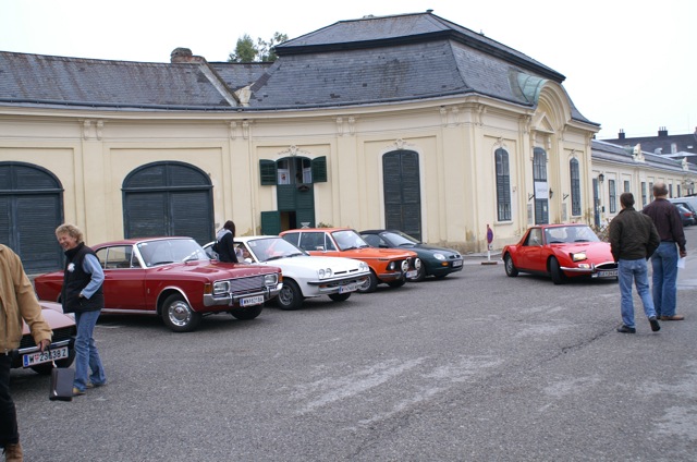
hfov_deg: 49.6
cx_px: 348
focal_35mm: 39
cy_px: 231
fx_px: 754
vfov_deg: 34.1
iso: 100
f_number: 5
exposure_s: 1/50
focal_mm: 26
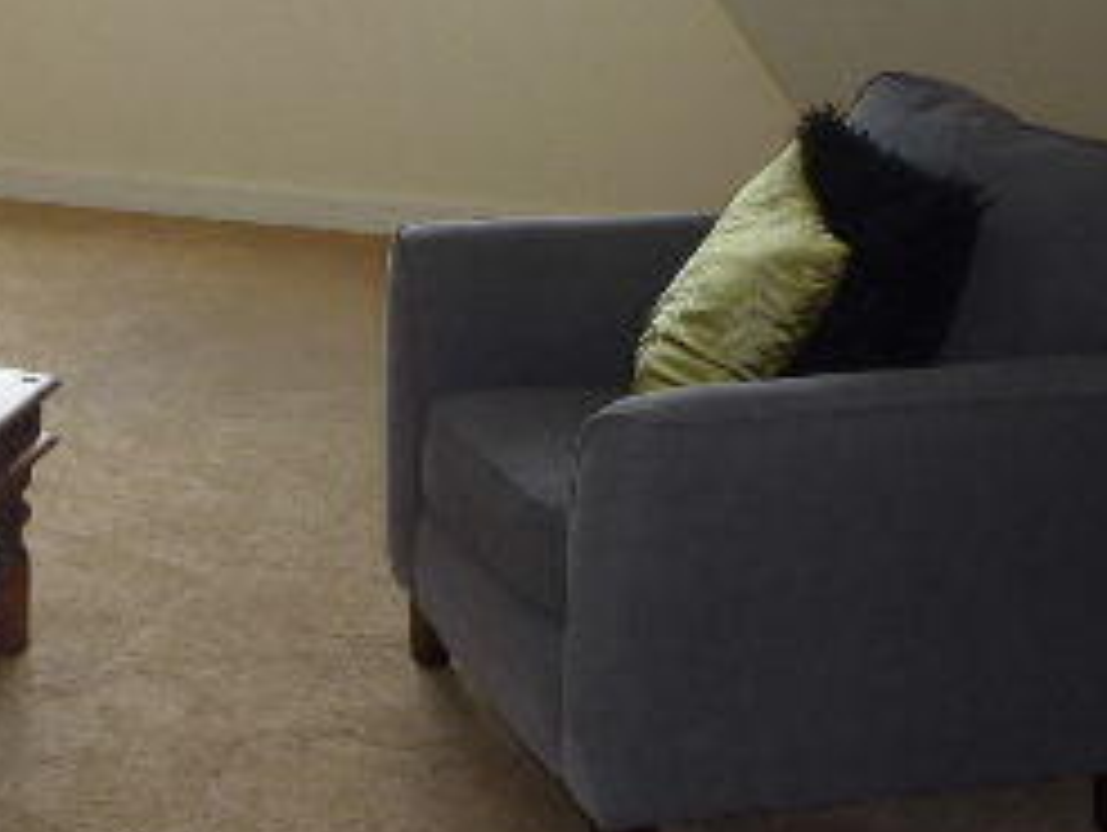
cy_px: 63
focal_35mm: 65
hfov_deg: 28.6
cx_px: 112
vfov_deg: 22.0
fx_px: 2081
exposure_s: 1/30
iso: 100
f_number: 3.3
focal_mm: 4.1
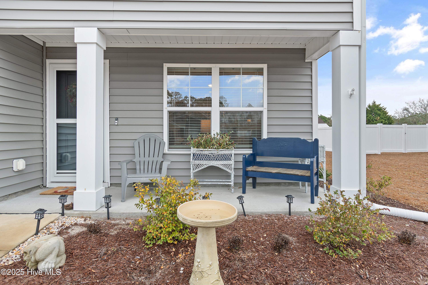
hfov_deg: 86.9
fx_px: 226
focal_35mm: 19
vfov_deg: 64.6
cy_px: 142
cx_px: 214
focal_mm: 13
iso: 100
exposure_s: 1/25
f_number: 5
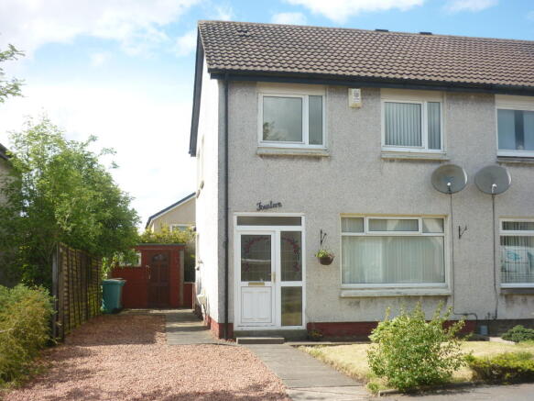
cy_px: 200
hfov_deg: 42.1
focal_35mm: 45
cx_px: 267
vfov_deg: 32.2
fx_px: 694
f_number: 3.1
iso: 80
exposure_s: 1/640
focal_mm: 7.4
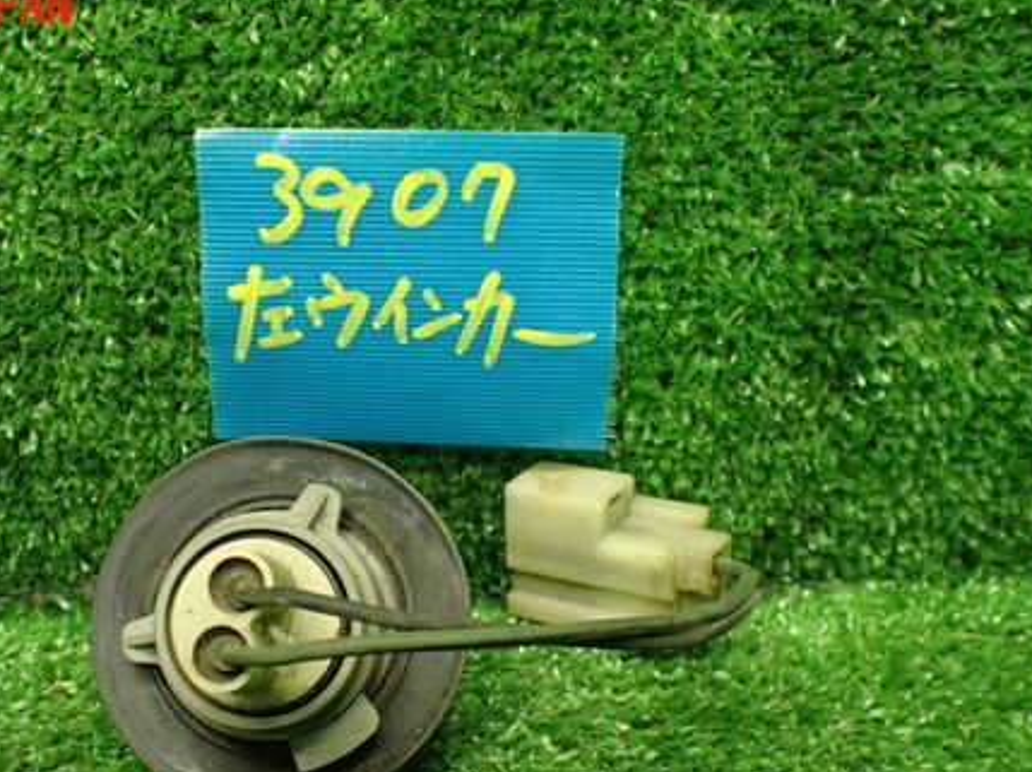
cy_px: 519
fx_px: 1251
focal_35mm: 42
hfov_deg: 44.3
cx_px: 356
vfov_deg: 34.0
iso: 800
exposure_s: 1/80
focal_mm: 5.4
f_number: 2.3
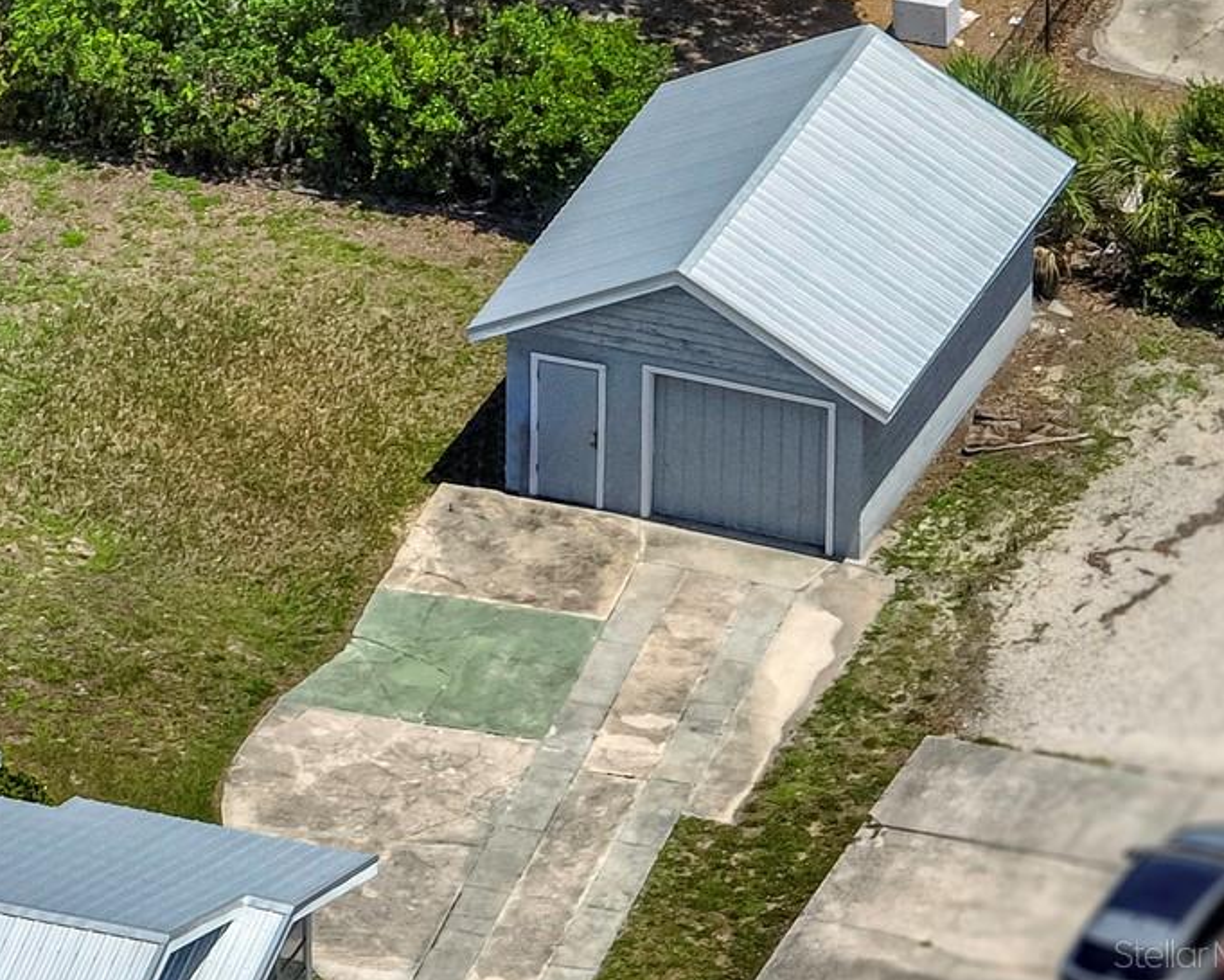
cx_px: -155
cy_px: 953
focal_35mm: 369
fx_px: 13369
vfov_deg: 4.2
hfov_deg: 5.2
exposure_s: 1/640
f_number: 4.4
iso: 100
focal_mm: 29.85
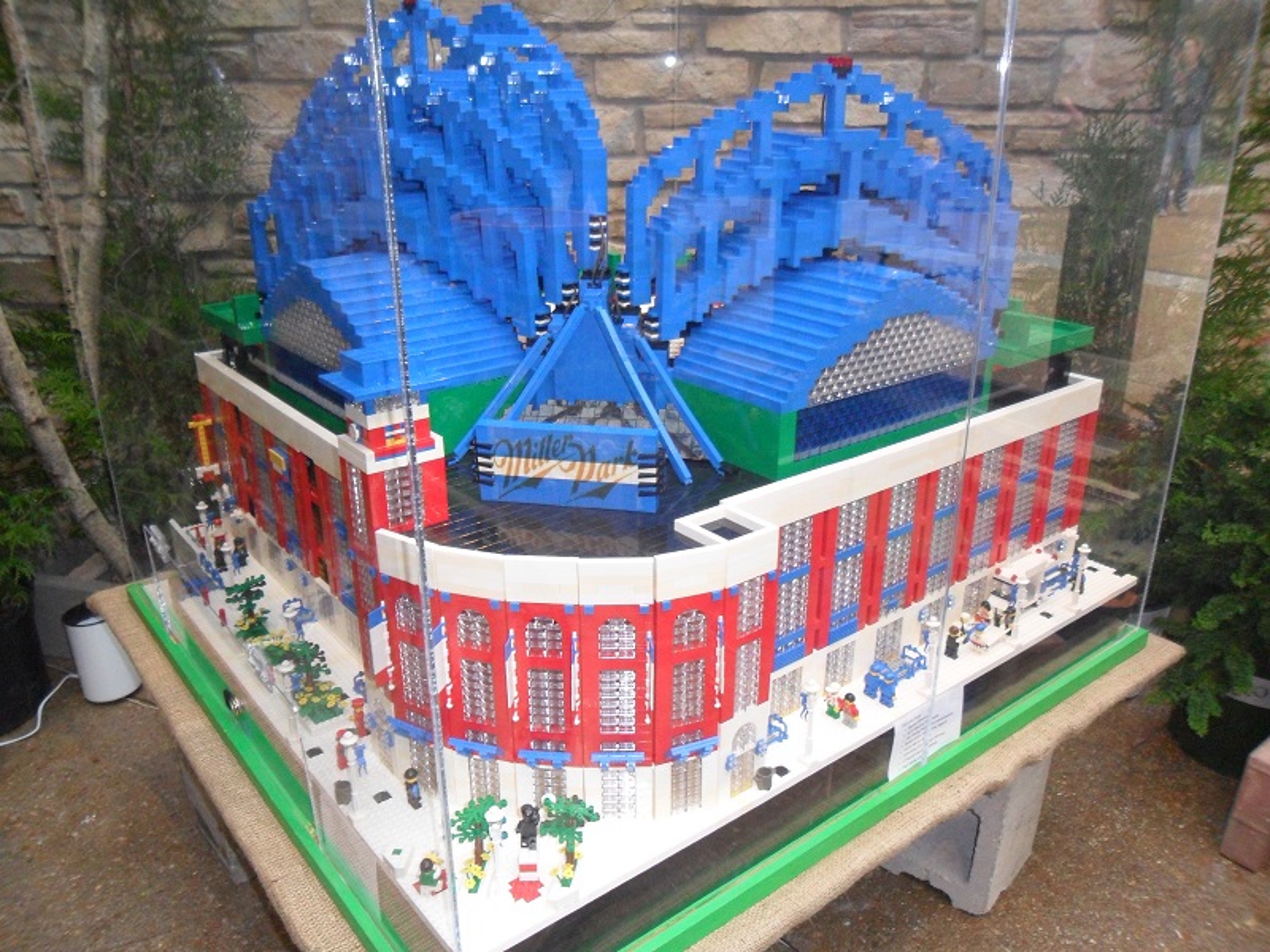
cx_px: 635
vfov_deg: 51.4
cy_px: 476
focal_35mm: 27
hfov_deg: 65.3
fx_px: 991
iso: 200
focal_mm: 4.9
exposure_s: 1/45
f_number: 3.5
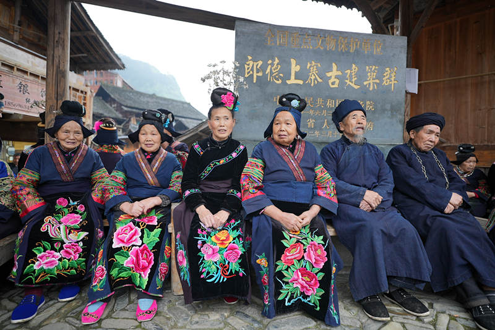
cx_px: 248
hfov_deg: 84.0
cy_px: 165
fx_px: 275
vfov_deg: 62.0
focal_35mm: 20
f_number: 1.8
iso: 200
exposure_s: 1/60
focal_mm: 20
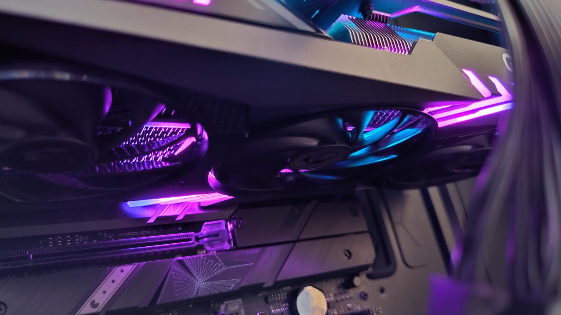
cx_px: 283
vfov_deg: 41.5
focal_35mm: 28
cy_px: 152
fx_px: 417
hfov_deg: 67.9
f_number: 1.85
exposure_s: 1/9
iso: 777
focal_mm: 6.78
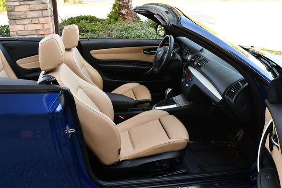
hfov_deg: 53.1
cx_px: 141
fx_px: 282
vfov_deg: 36.9
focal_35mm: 36
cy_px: 94
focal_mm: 18
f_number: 5.6
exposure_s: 1/250
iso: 400
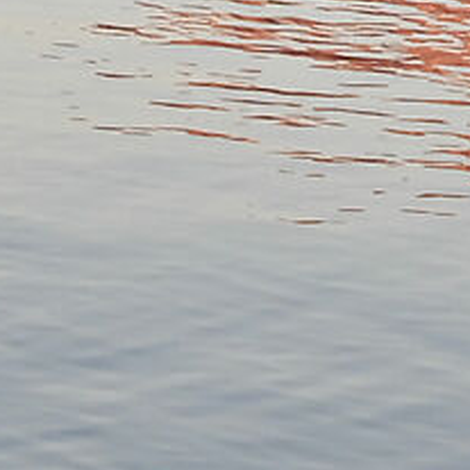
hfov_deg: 4.1
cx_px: -1210
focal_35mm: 404
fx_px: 6206
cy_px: -560
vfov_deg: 4.3
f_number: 5
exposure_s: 1/200
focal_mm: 41
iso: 400
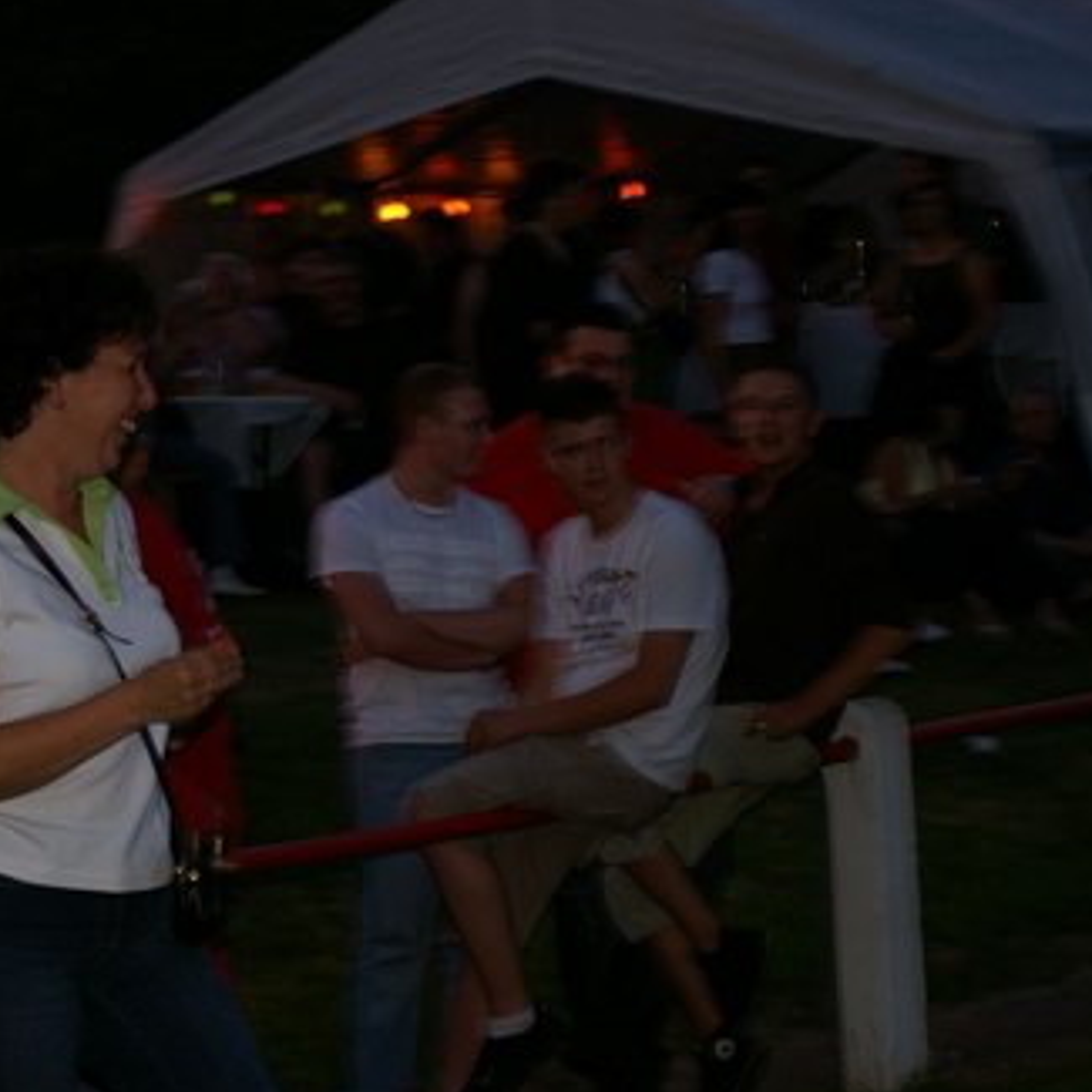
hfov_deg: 12.7
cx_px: 356
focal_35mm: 137
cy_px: 707
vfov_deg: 12.7
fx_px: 4890
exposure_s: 1/60
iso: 200
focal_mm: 50
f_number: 5.6
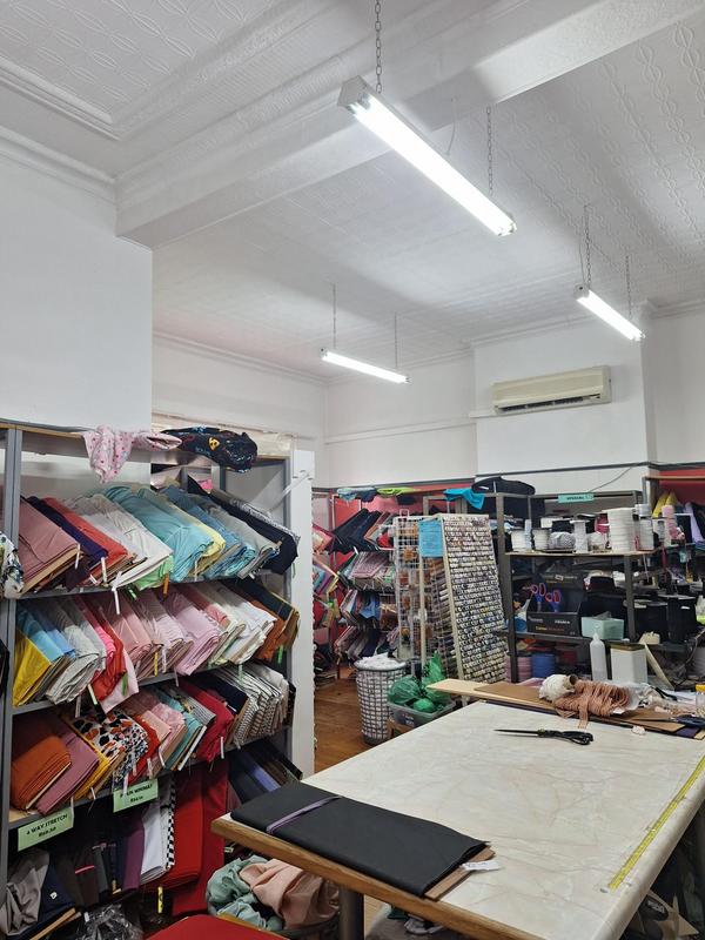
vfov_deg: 73.9
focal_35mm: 23
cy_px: 470
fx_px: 625
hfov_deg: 58.9
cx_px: 352
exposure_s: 1/50
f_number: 1.8
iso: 100
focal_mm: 5.54
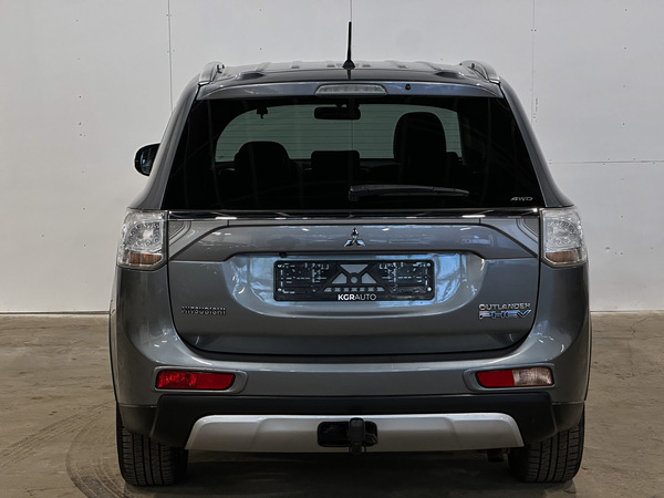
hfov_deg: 25.3
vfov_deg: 19.1
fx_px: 1477
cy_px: 249
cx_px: 332
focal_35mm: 77
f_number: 2.8
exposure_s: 1/50
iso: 400
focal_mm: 9
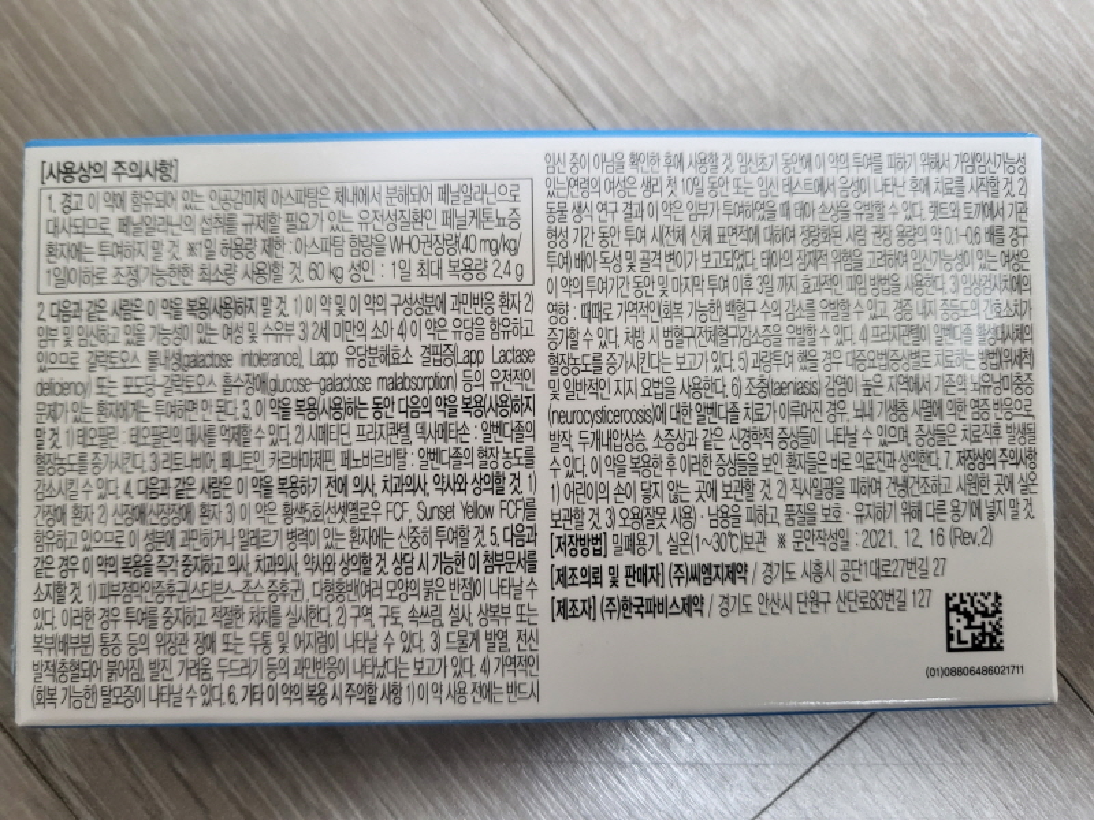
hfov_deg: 67.3
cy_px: 410
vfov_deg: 53.1
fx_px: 822
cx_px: 547
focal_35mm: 26
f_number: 1.8
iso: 250
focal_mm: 4.25
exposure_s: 1/40
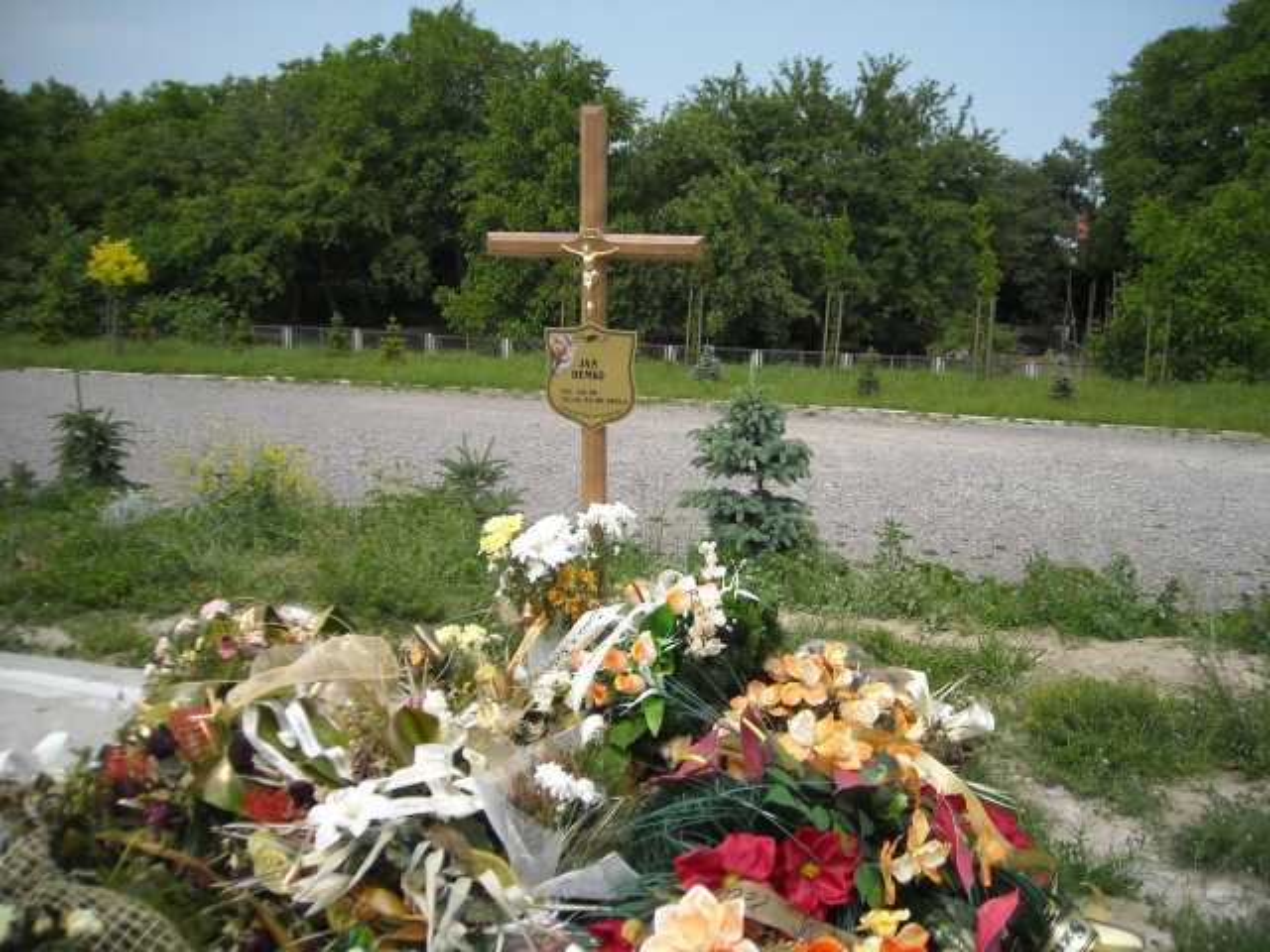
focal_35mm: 35
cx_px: 635
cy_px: 476
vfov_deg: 40.7
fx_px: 1284
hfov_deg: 52.6
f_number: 5.6
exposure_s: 1/284
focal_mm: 5.7
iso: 64
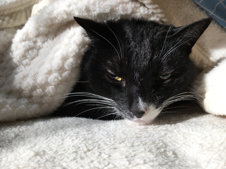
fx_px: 189
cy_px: 84
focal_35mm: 29
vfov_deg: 48.2
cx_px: 113
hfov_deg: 61.7
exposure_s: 1/60
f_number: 2.2
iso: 25
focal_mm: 4.15
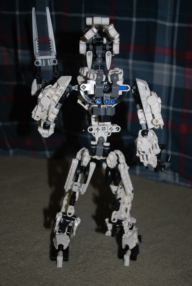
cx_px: 96
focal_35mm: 33
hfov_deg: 40.1
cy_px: 143
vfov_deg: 57.2
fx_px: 263
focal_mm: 22
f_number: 4
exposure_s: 1/60
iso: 200
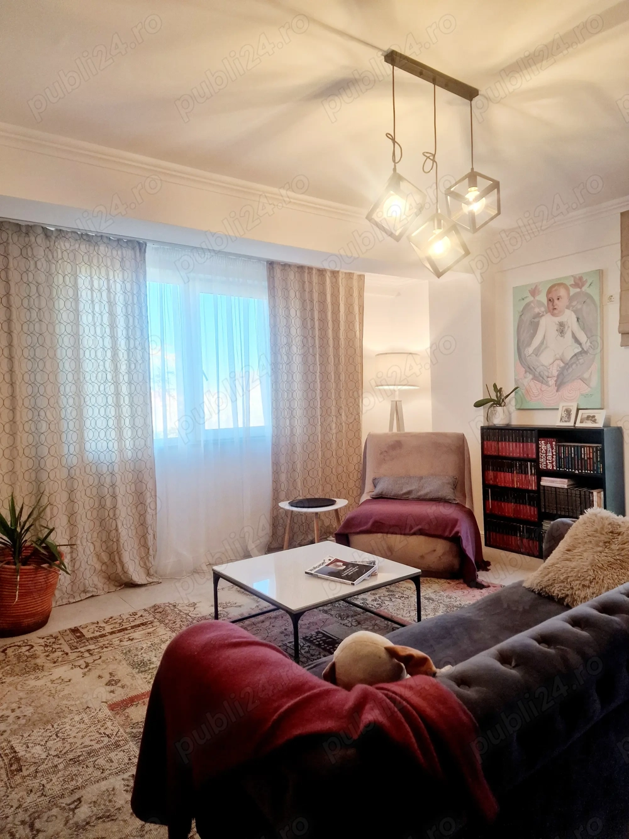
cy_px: 420
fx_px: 557
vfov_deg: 73.9
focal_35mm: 23
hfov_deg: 58.9
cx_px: 314
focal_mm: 6.4
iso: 160
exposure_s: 1/182
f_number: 1.8
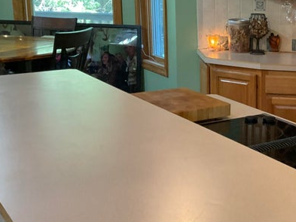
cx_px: 317
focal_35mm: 63
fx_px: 539
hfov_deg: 28.2
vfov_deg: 23.3
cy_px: 93
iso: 250
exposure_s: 1/60
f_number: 1.8
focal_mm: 3
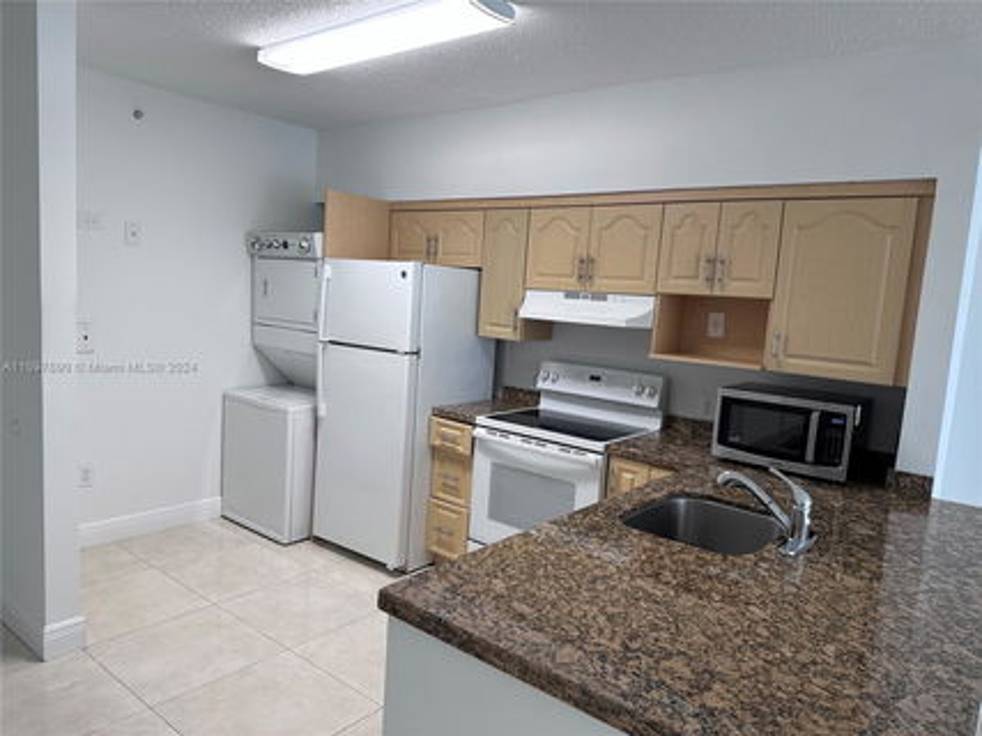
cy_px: 368
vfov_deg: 56.8
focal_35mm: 24
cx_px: 491
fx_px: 681
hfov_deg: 71.6
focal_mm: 6.86
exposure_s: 1/120
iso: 125
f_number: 1.78
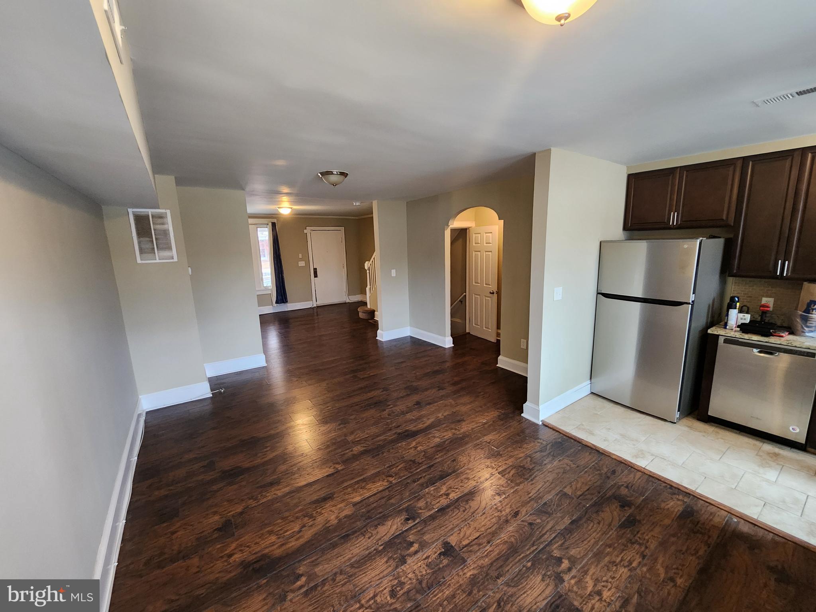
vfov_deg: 89.9
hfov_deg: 106.2
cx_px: 408
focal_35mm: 13
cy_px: 306
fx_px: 306
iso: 400
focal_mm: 2.2
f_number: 2.2
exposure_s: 1/30
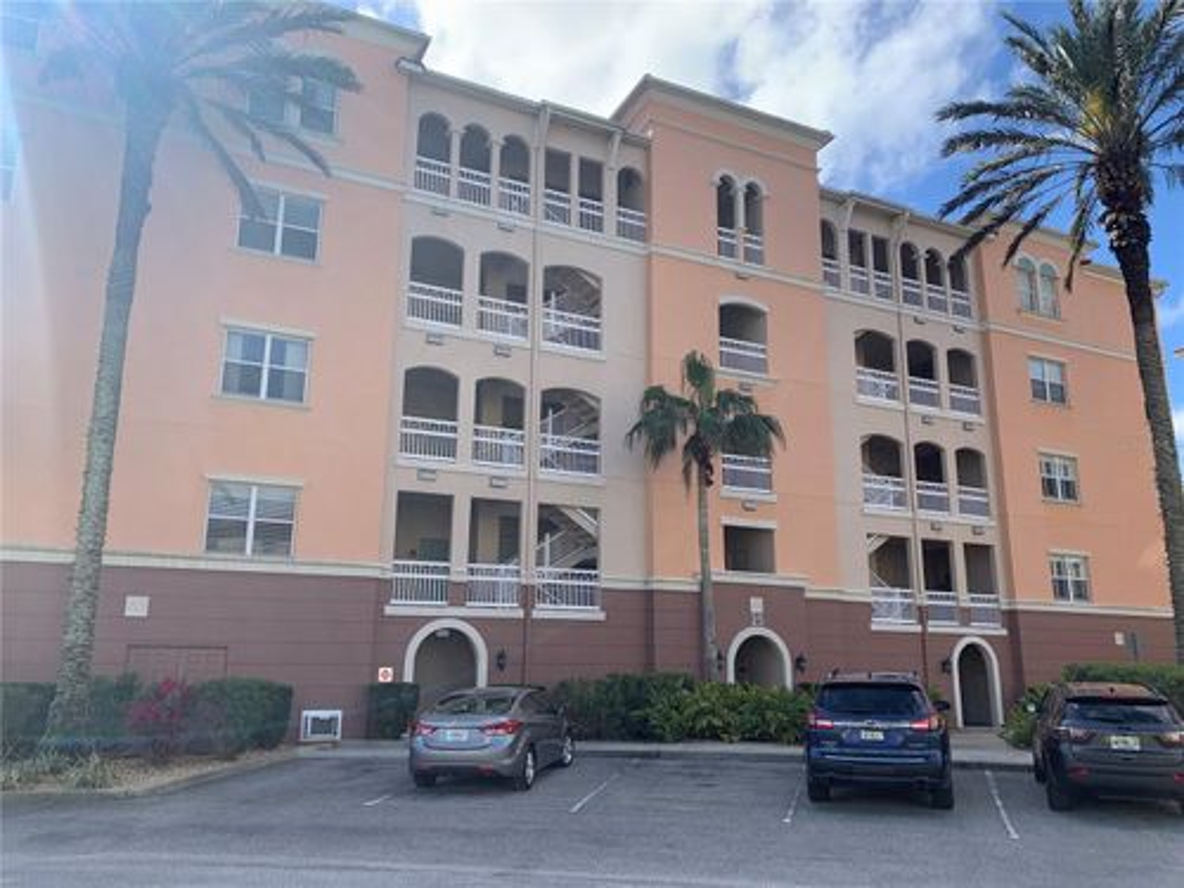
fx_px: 889
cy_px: 444
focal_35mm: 26
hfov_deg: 67.3
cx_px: 592
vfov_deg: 53.1
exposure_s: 1/1447
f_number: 1.8
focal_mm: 4.25
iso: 25
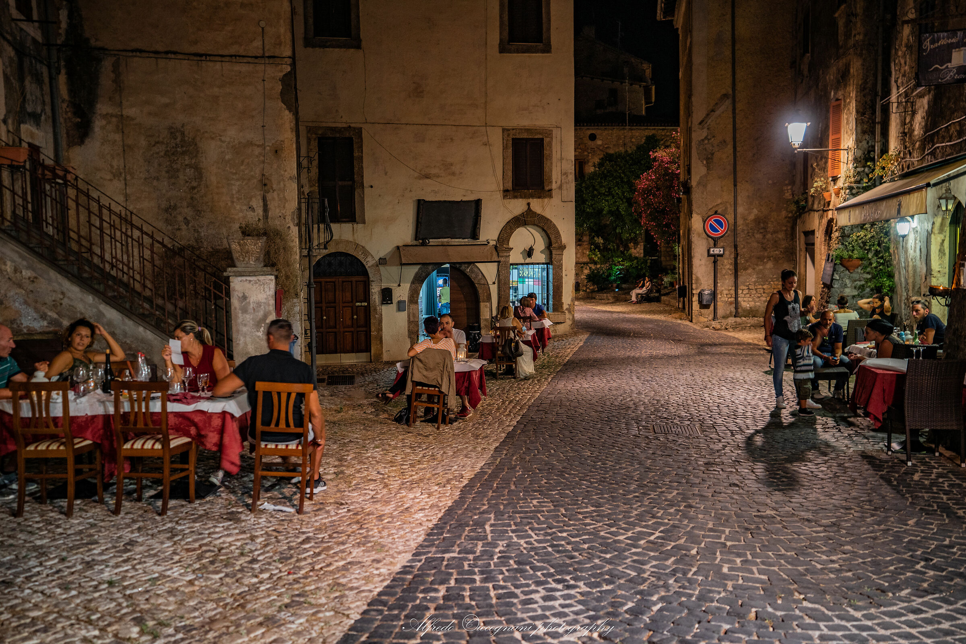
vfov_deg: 37.9
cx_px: 483
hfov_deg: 54.4
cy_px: 322
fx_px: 939
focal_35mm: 35
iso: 800
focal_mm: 35
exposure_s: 1/13
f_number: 2.8
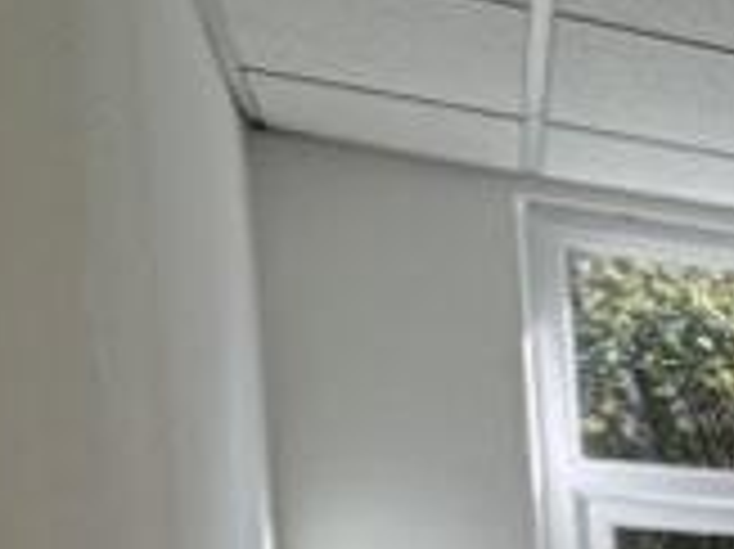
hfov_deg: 11.7
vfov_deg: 15.0
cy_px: 922
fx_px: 1865
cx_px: 2175
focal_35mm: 88
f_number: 2.2
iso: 40
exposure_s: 1/124
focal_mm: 2.22
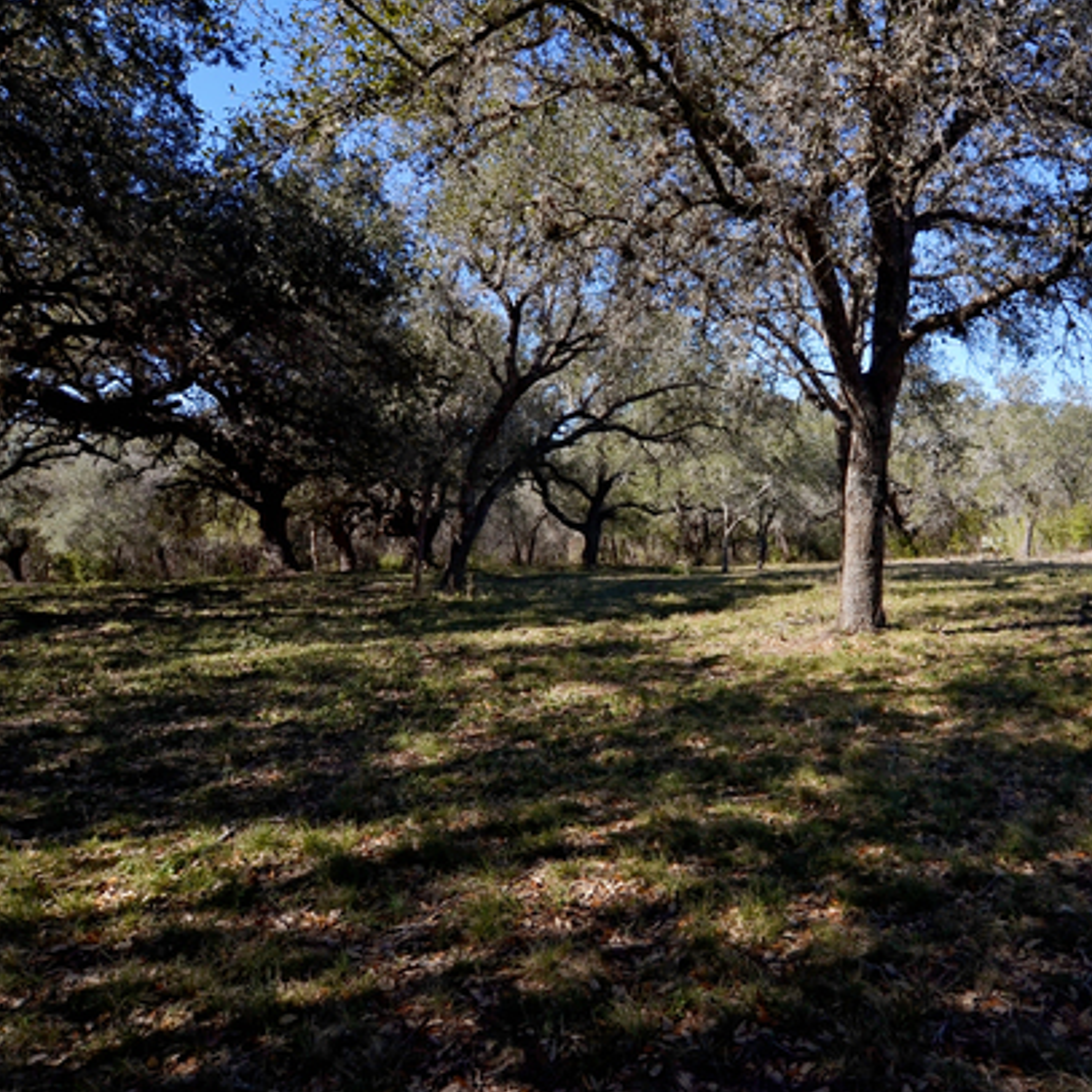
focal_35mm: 24
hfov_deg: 63.3
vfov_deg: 65.0
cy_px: 539
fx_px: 857
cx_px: 732
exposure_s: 1/640
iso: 200
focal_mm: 12
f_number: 8
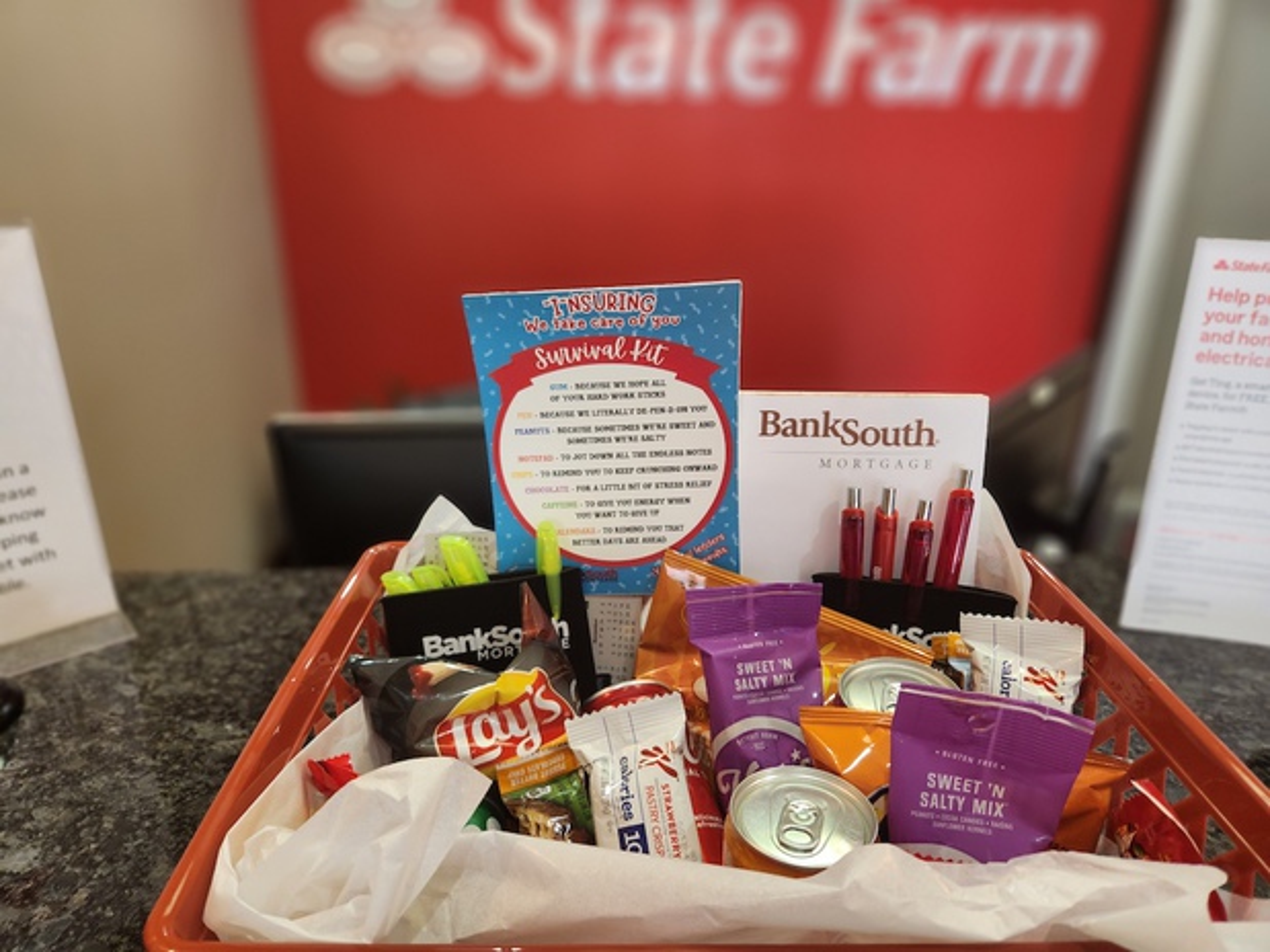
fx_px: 844
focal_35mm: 23
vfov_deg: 58.9
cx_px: 635
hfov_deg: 73.9
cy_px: 476
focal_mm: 5.4
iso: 160
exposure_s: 1/60
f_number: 1.8
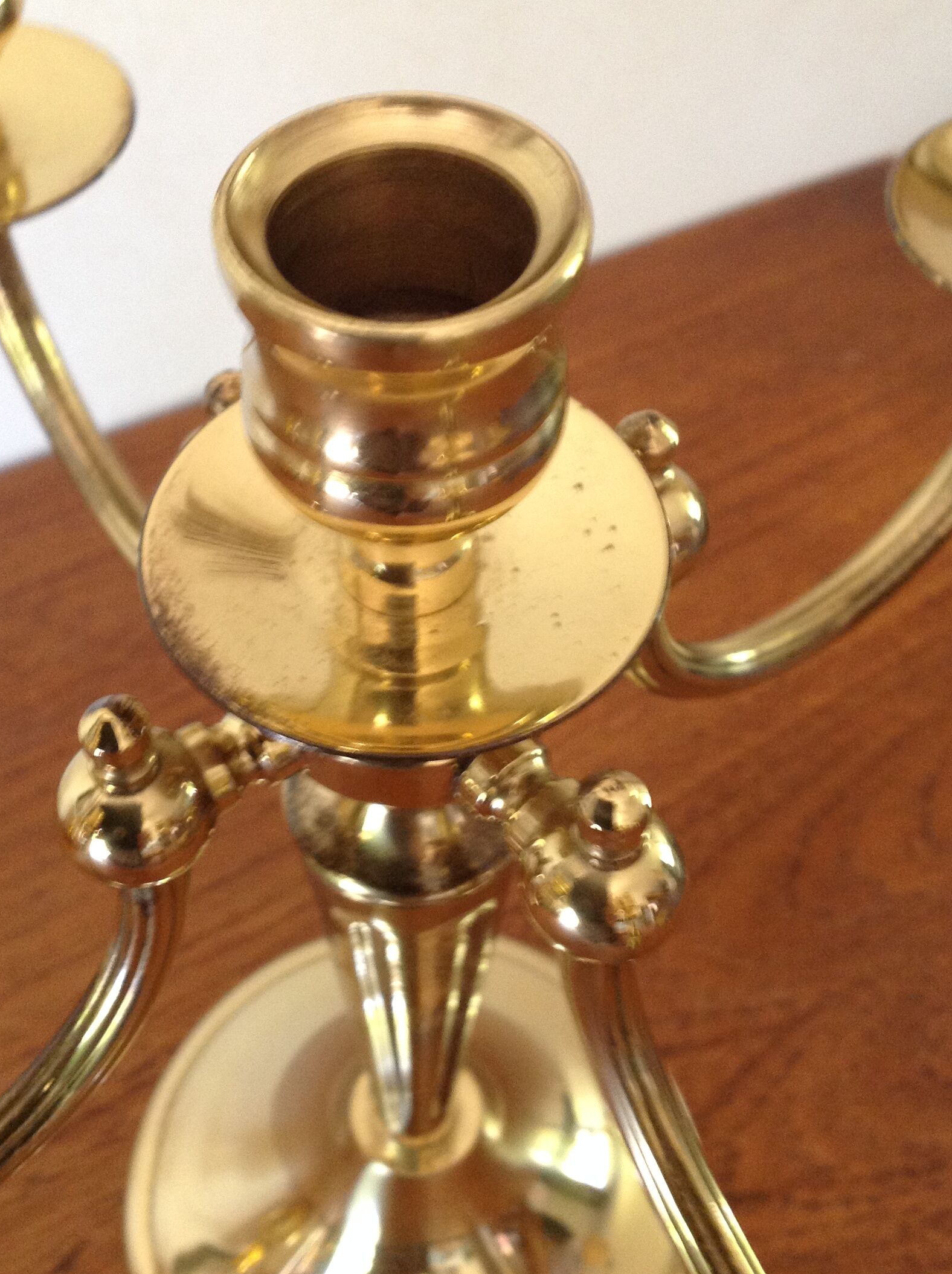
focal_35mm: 43
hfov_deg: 33.5
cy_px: 605
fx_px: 1581
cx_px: 416
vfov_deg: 43.9
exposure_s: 1/15
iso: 200
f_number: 2.4
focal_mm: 4.28
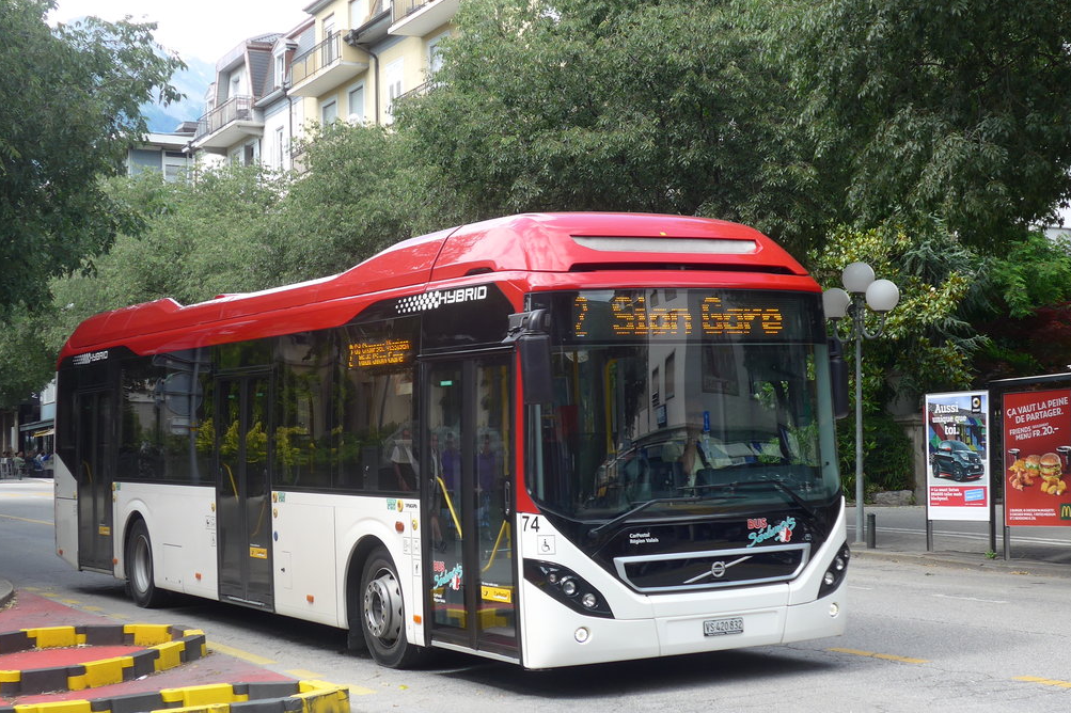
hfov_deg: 32.9
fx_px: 1814
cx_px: 549
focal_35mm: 61
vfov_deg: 22.2
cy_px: 331
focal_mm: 10.1
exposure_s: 1/250
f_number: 3.2
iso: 80
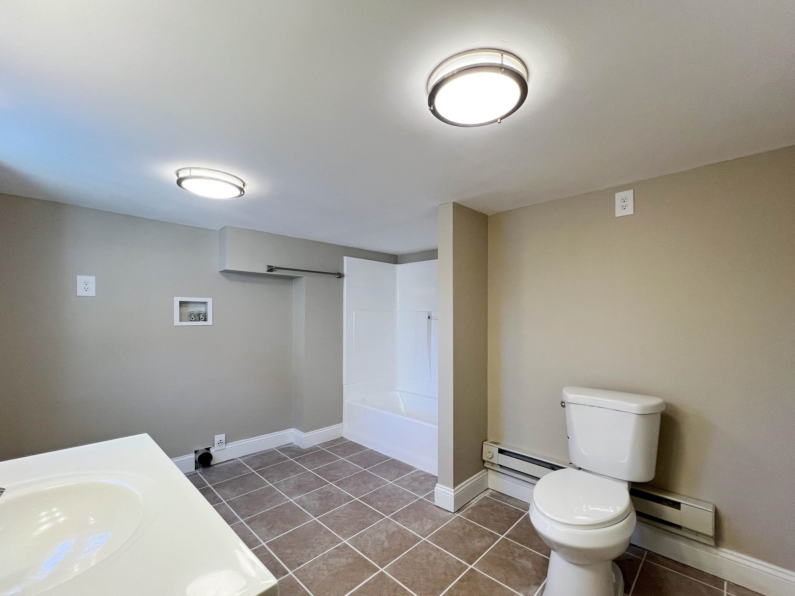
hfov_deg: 101.9
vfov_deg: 85.6
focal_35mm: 14
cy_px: 316
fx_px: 321
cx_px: 425
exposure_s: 1/120
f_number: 1.8
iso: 100
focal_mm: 1.57
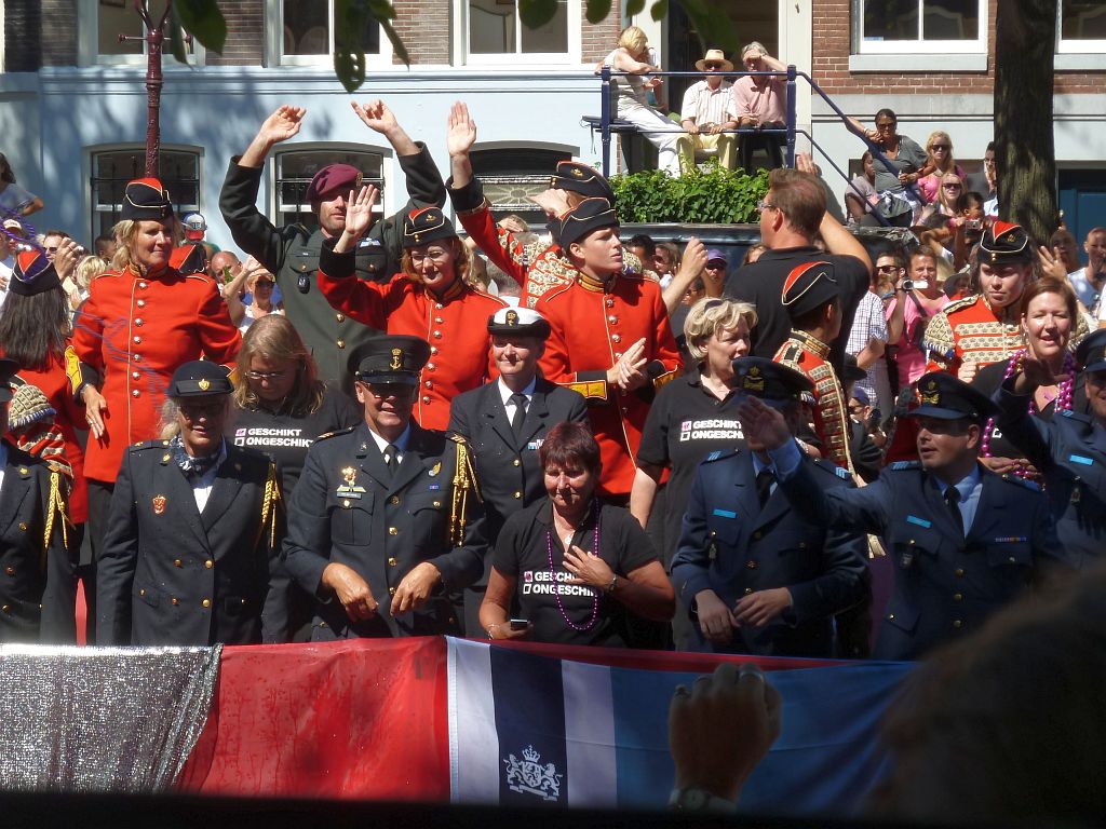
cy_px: 414
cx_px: 553
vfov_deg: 10.8
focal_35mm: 137
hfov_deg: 14.4
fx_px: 4377
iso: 80
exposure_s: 1/400
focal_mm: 22.5
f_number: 4.5
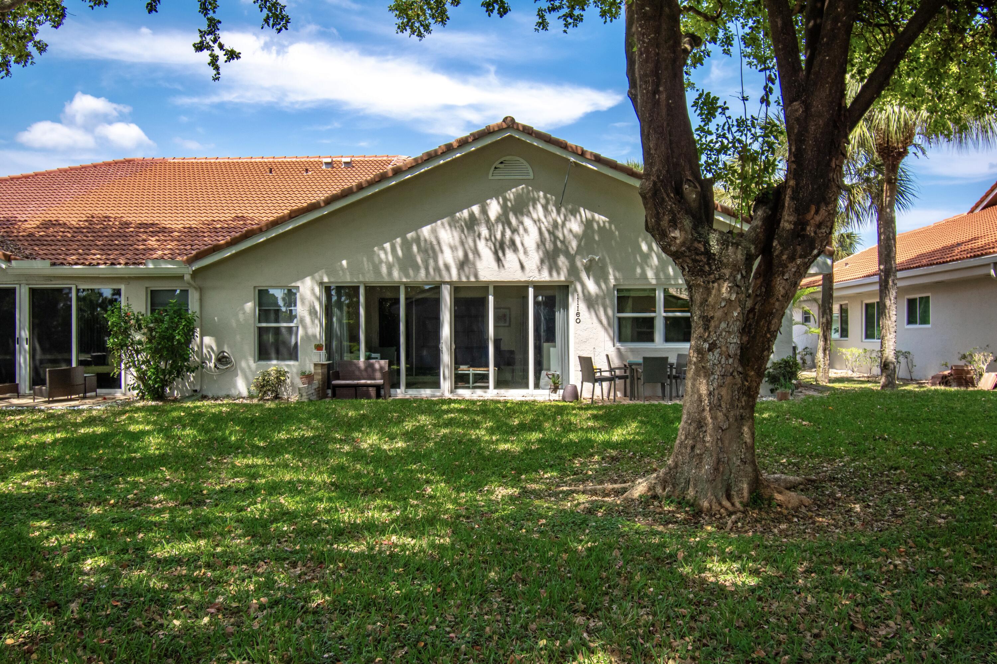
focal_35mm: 30
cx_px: 498
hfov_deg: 61.9
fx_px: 831
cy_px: 332
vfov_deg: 43.6
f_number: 5.6
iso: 400
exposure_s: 1/1250
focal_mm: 20
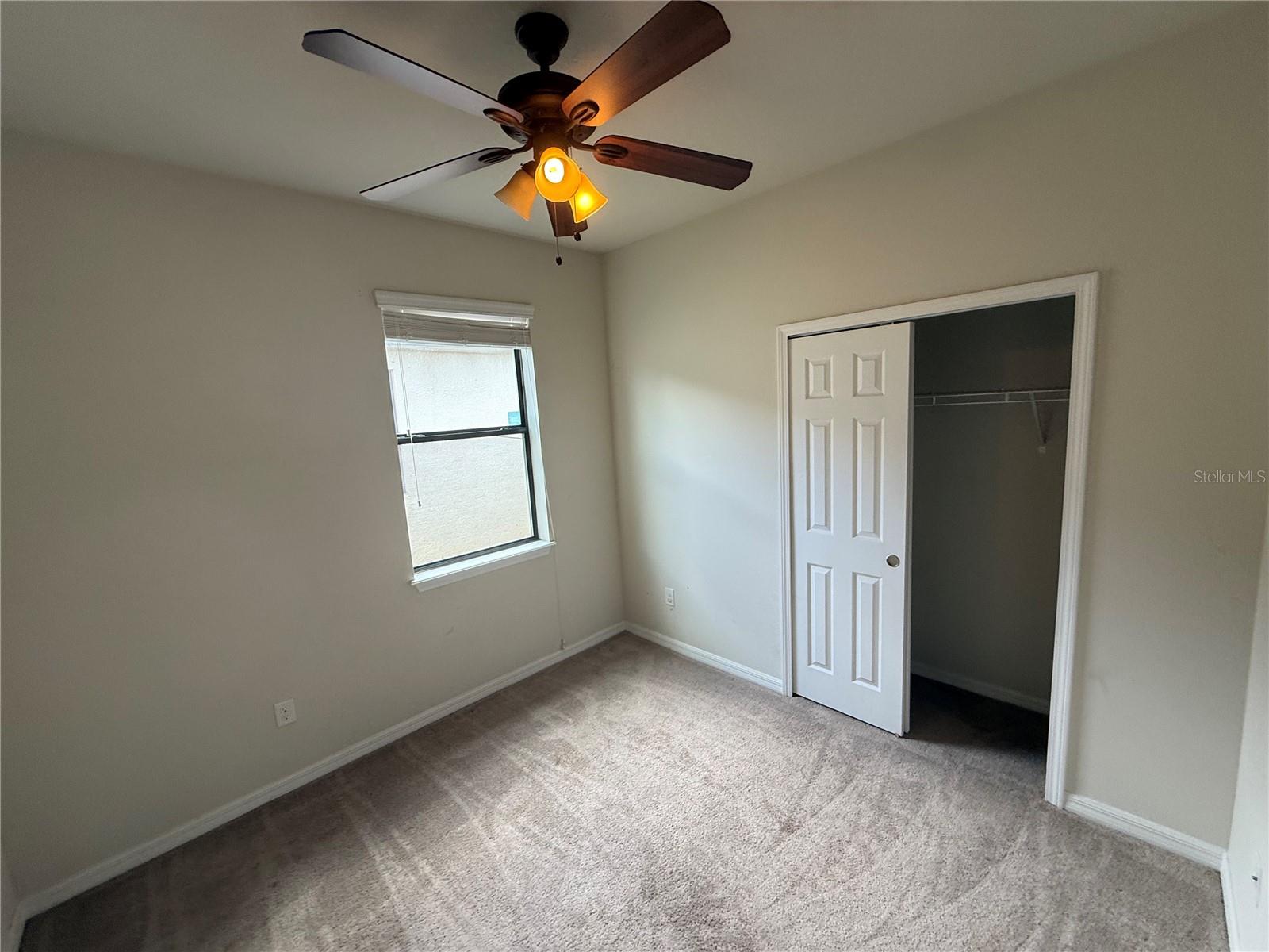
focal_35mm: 14
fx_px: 513
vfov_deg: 85.7
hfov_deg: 102.1
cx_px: 634
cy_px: 476
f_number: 2.2
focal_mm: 2.22
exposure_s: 1/120
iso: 100
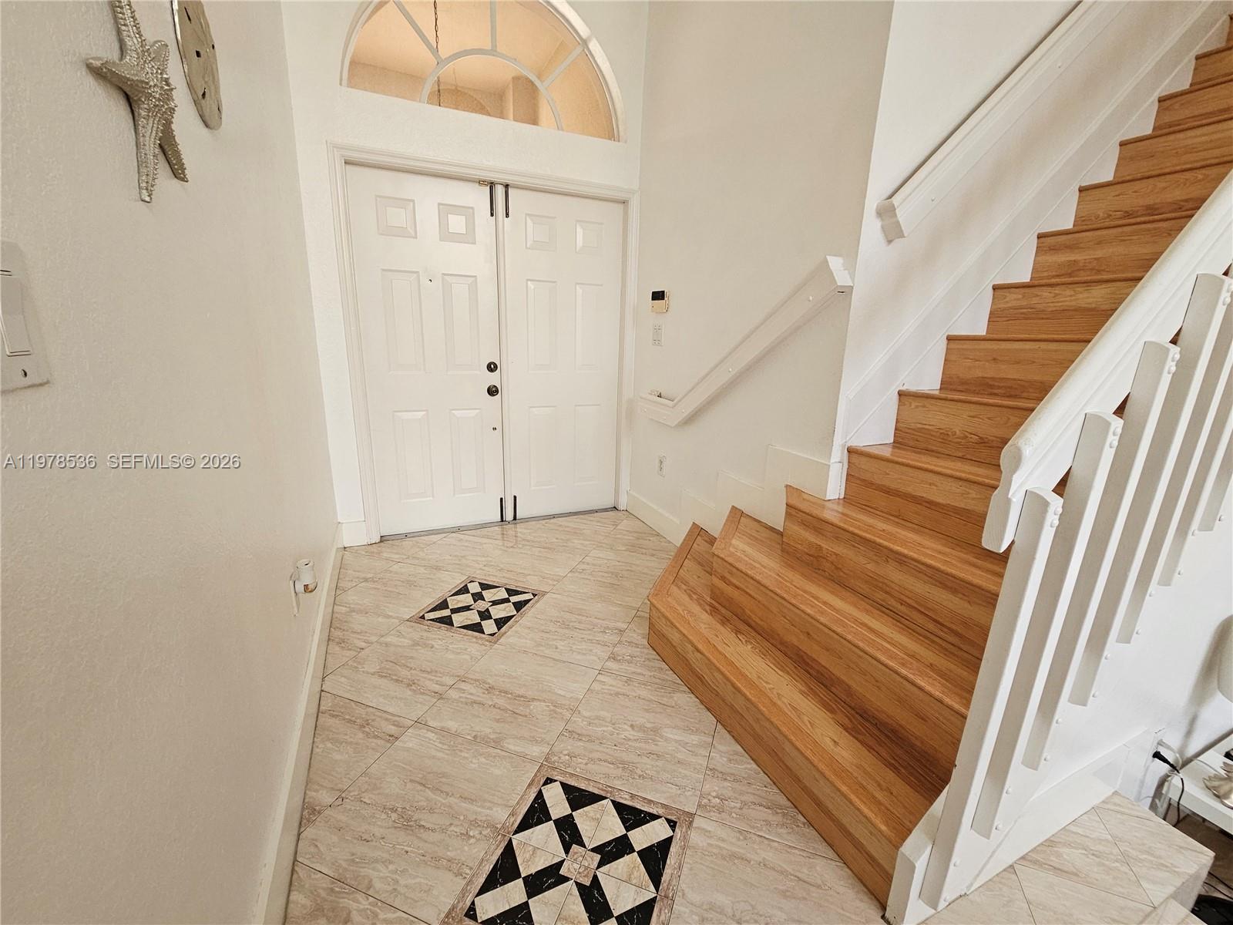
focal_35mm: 13
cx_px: 616
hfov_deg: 106.2
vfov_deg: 89.9
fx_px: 463
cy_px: 462
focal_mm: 2.2
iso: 250
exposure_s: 1/77
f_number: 2.2
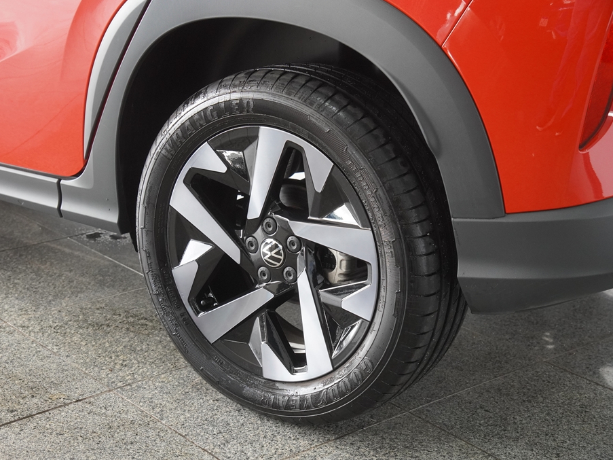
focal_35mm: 72
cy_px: 229
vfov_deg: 20.4
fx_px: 1275
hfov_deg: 27.0
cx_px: 267
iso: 1600
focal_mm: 44
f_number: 4
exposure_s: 1/160
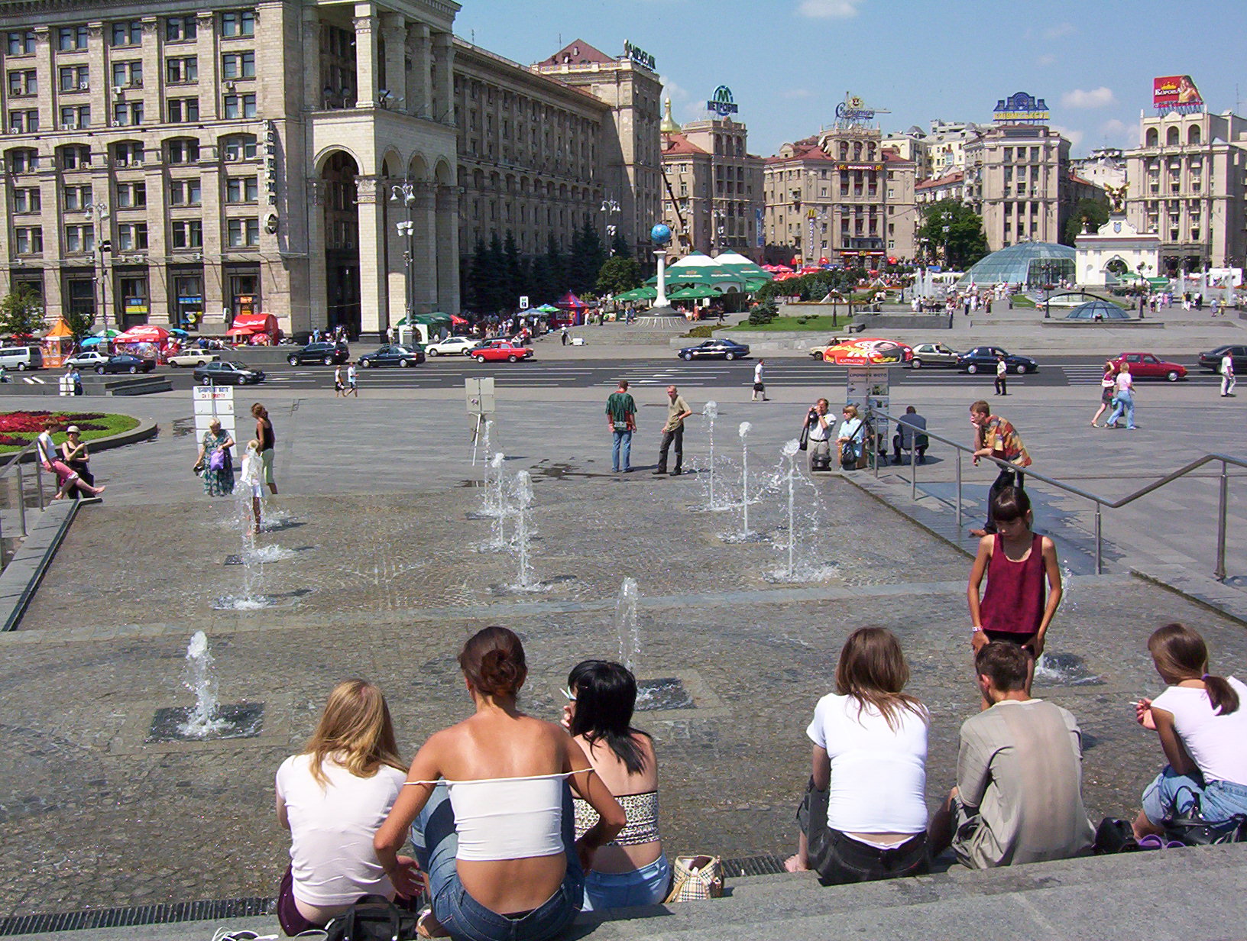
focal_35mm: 43
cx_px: 624
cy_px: 470
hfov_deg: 43.8
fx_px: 1553
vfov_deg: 33.7
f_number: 5.17
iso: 100
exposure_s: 1/976
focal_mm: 5.77
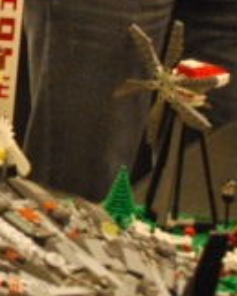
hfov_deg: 6.9
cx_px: -377
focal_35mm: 208
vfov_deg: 9.1
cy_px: -127
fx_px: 1822
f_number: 5
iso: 1600
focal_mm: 34
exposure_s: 1/10
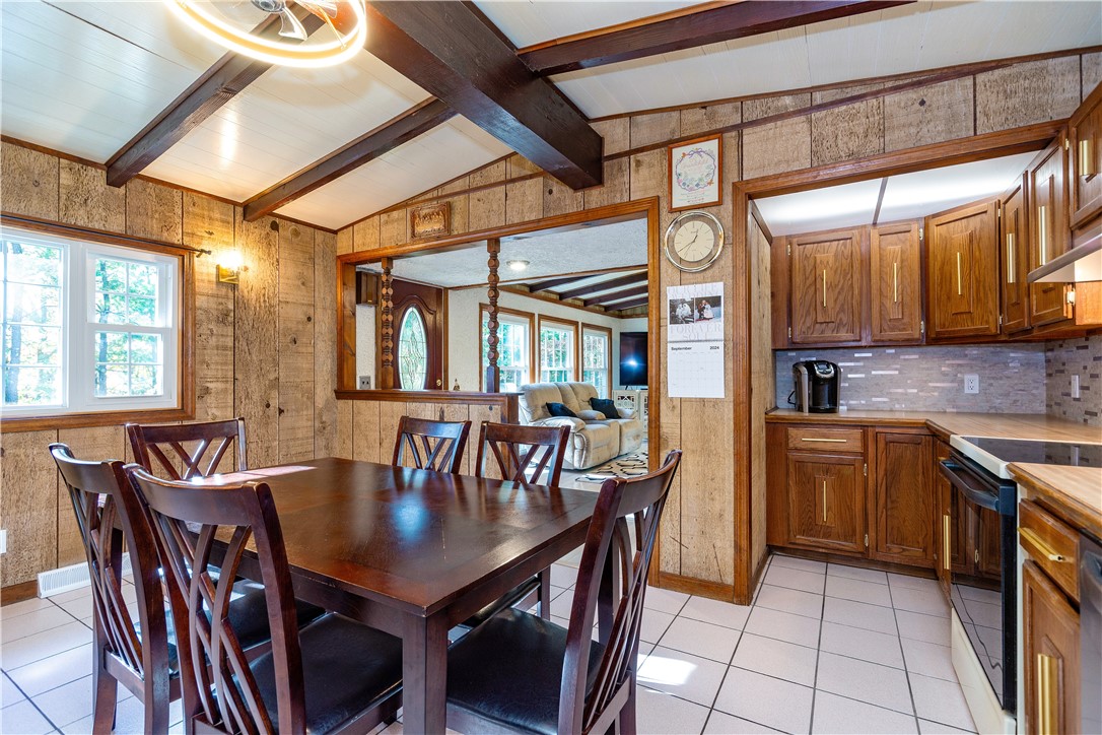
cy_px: 368
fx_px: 490
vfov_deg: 73.7
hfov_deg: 96.7
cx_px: 551
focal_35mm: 16
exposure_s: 1/6
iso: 320
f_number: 6.3
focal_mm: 16
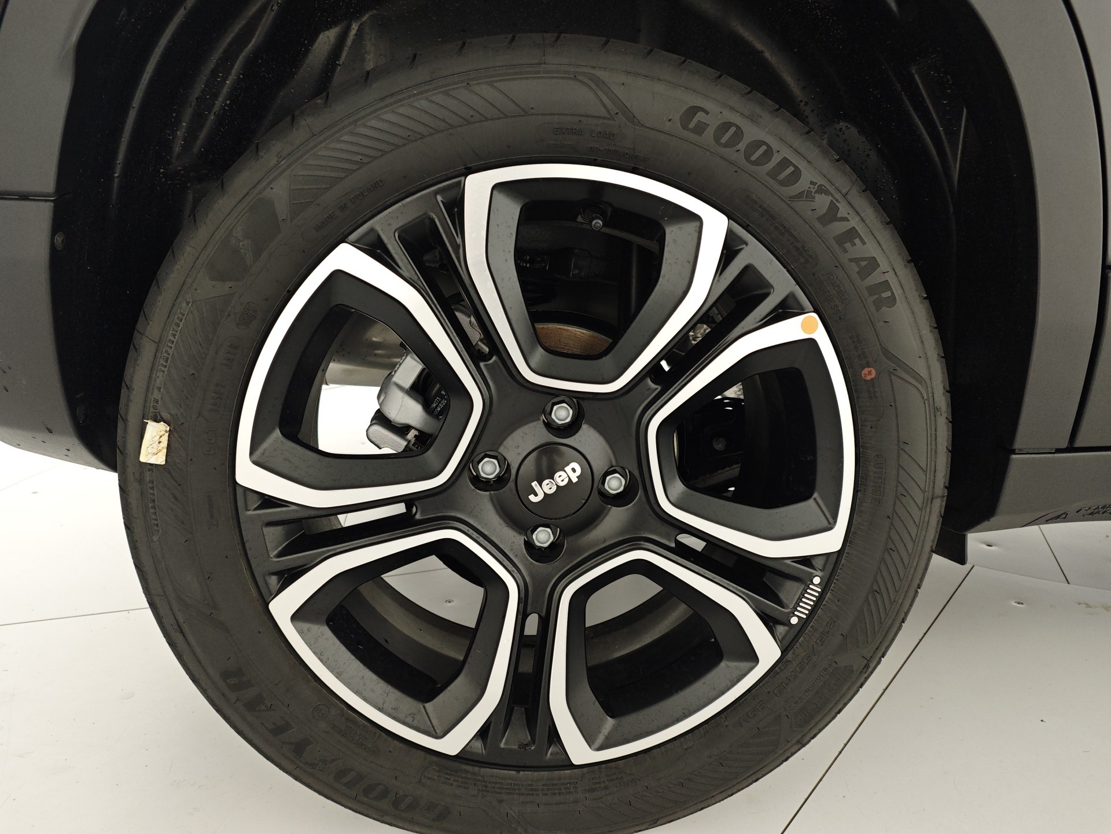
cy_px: 417
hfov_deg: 73.9
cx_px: 556
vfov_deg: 58.9
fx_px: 738
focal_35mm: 23
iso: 98
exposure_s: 1/100
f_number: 1.6
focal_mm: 6.55
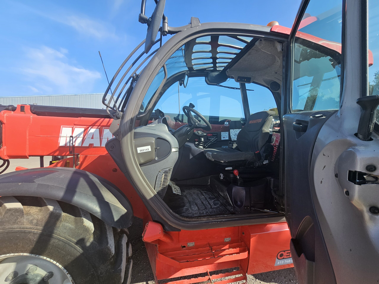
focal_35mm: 13
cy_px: 142
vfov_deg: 89.9
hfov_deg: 106.2
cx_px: 190
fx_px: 142
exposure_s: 1/965
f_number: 2.2
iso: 50
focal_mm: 2.2
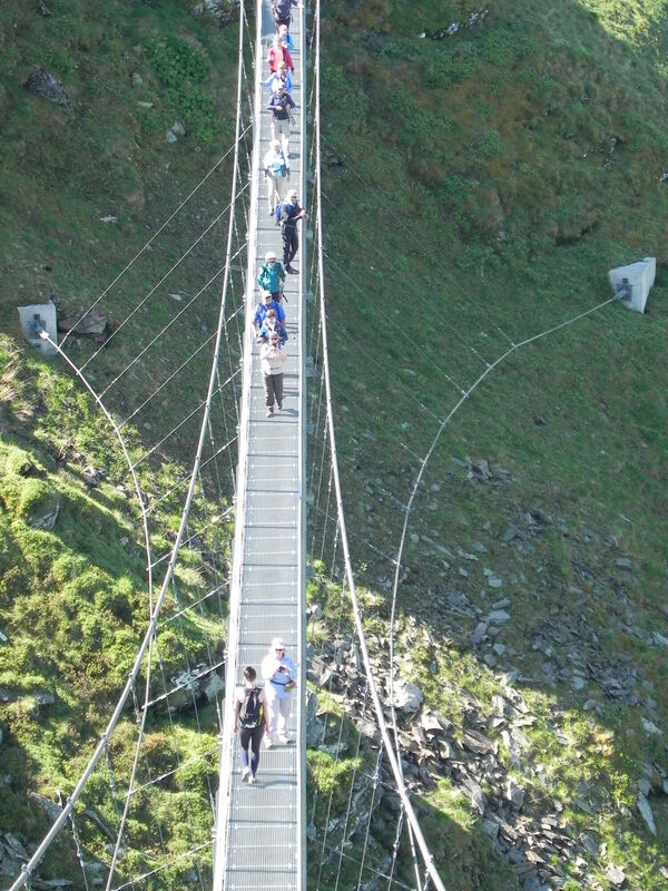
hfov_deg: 8.1
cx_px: 334
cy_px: 446
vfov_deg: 10.7
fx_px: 4734
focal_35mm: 184
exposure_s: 1/142
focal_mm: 32.7
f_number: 4.5
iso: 160
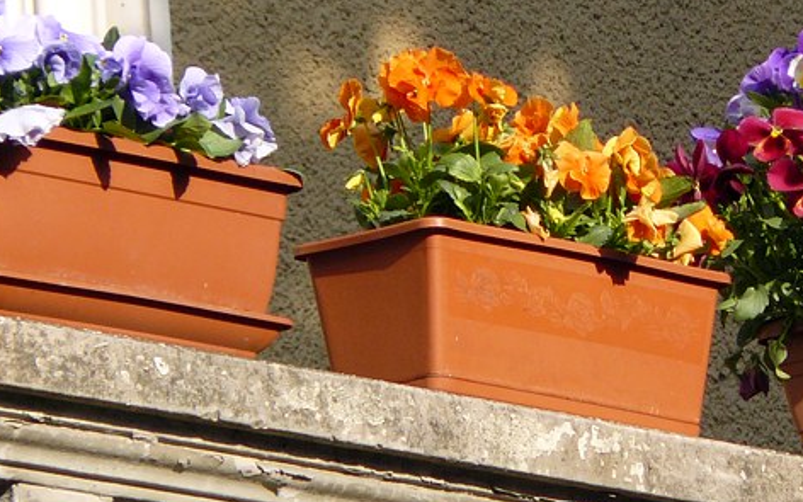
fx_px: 20112
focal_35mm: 919
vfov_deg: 1.4
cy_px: 347
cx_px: 602
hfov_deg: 2.3
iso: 100
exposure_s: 1/200
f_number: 5
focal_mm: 66.7
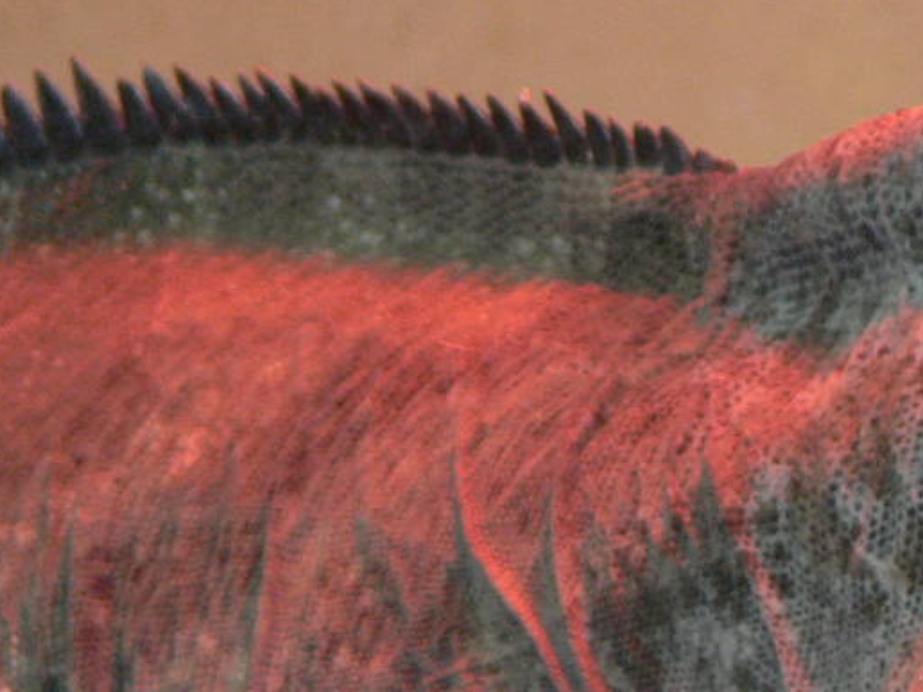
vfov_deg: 1.1
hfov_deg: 1.5
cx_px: 1393
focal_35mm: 1306
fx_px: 34815
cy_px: 506
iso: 125
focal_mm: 88.8
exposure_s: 1/30
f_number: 3.7
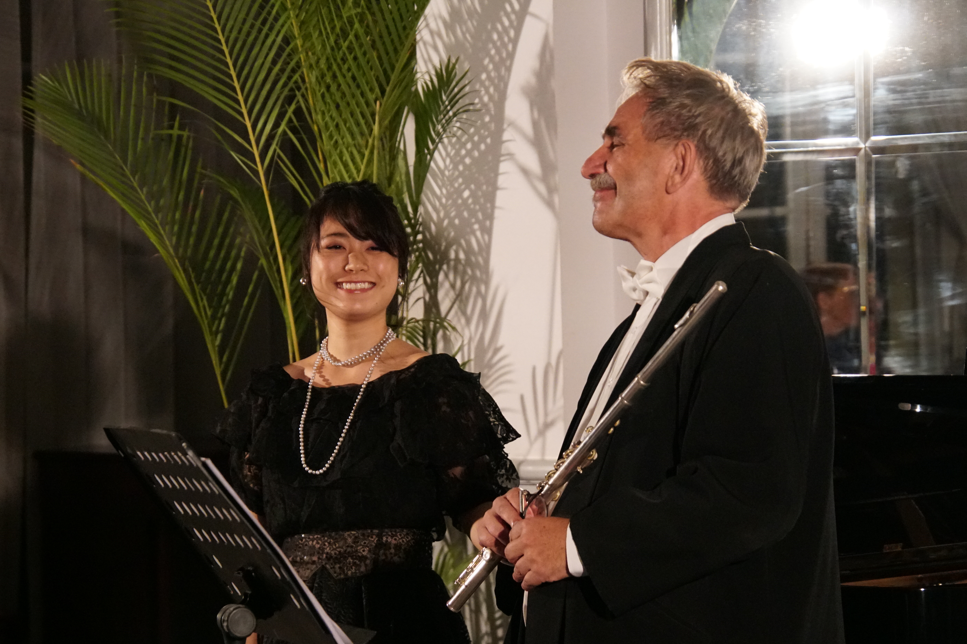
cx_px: 504
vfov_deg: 9.6
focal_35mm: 144
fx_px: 3855
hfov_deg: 14.3
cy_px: 344
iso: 6400
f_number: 5.6
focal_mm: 89
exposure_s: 1/160
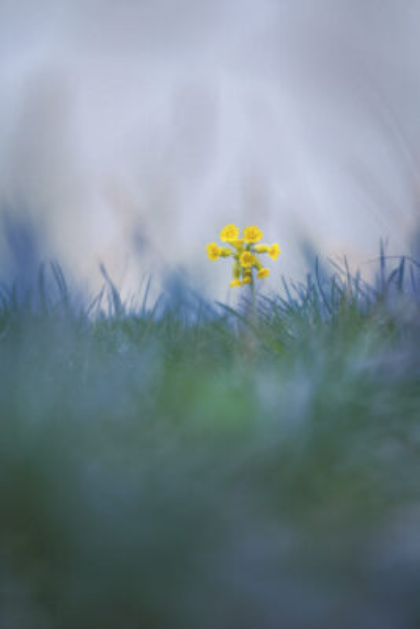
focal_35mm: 154
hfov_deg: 8.9
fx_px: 2692
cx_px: 210
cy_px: 314
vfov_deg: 13.3
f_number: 4
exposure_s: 1/200
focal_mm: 56.39
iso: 100
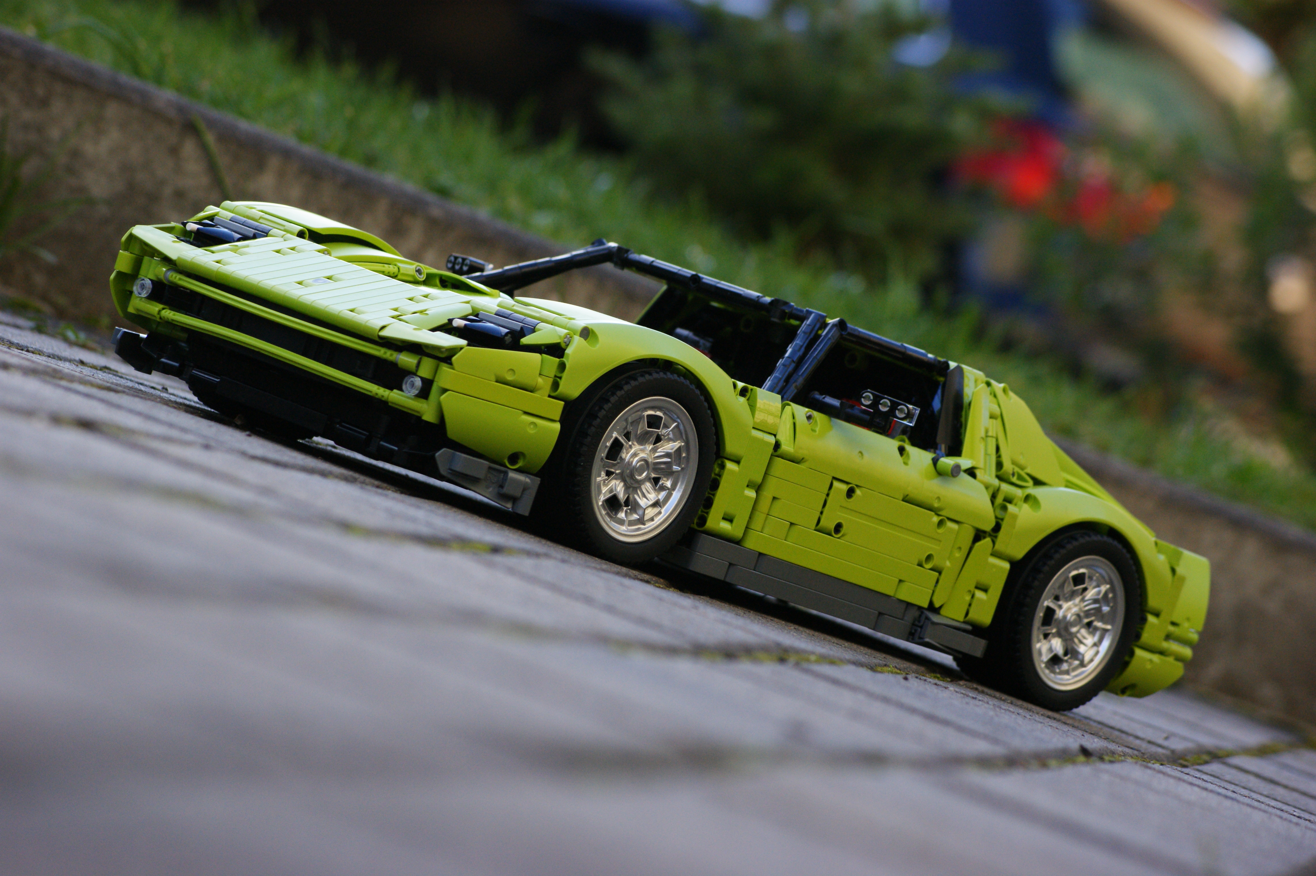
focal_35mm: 150
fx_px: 5480
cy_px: 438
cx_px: 658
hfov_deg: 13.7
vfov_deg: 9.1
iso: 400
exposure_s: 1/250
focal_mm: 100
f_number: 6.3
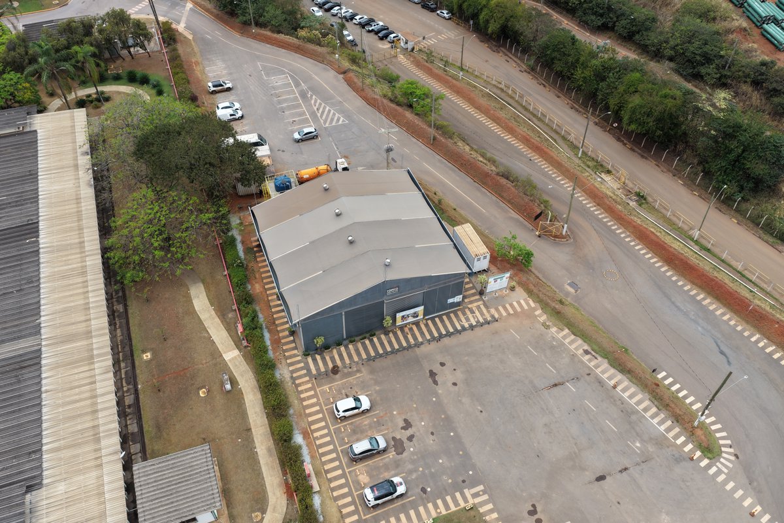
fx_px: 610
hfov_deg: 65.5
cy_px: 262
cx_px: 392
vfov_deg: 46.4
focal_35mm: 28
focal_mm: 14.45
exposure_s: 1/640
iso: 100
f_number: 2.8
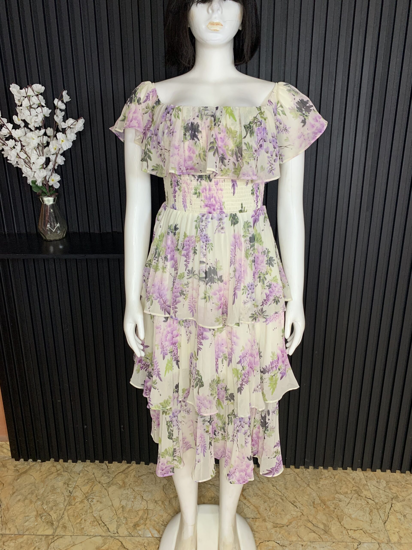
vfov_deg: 67.3
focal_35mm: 26
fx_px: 413
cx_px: 206
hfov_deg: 53.1
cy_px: 275
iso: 80
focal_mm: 4.25
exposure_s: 1/90
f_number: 1.8
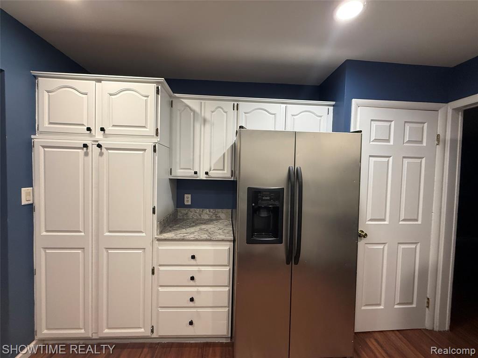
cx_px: 239
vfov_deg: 85.7
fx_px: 193
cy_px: 179
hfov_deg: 102.1
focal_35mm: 14
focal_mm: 2.22
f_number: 2.2
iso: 320
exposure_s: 1/120
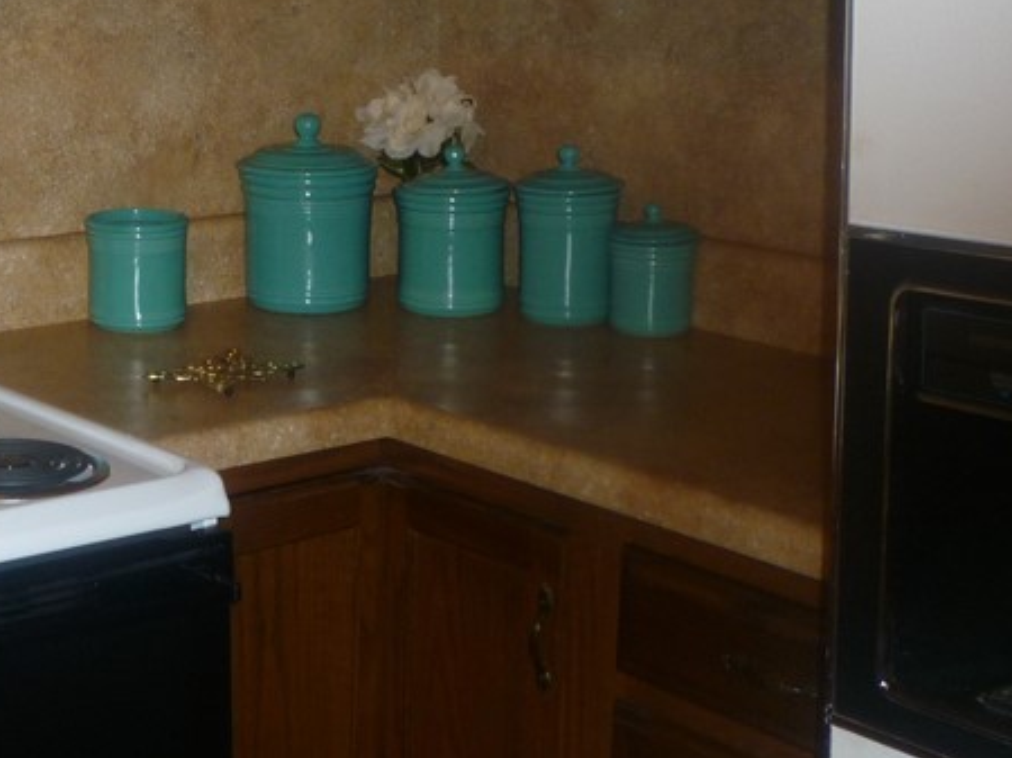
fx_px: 1928
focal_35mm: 66
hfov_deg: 28.1
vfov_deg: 22.1
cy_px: 241
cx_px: 76
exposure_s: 1/30
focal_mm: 5.2
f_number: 3.3
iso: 125
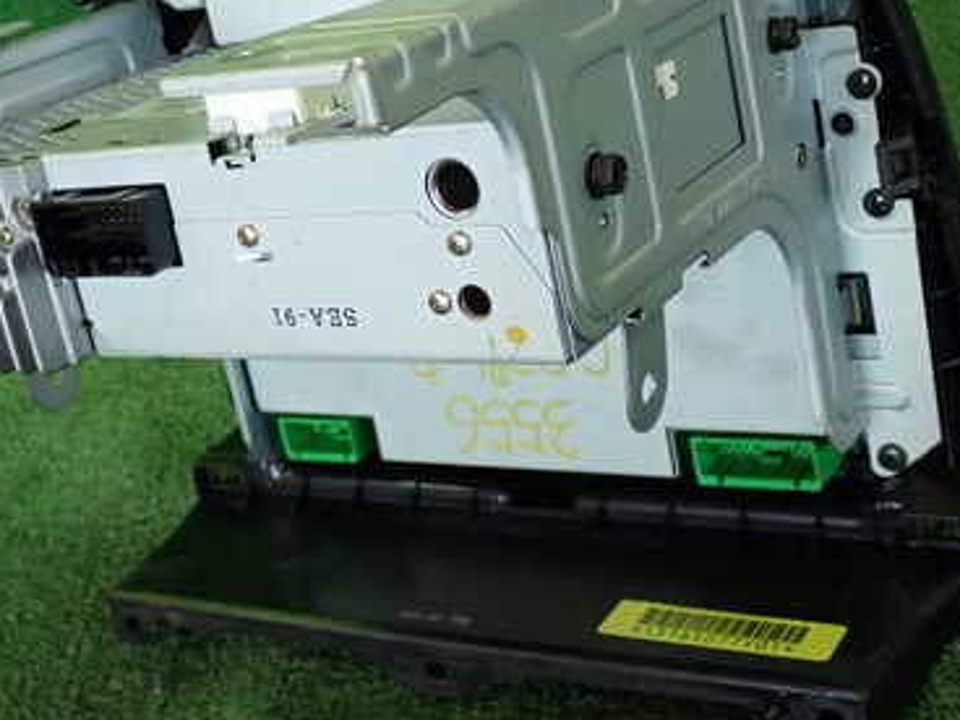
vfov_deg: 23.6
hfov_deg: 31.1
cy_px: 248
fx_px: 1719
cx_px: 383
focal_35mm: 62
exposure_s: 1/125
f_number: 2.7
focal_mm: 6.83
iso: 250
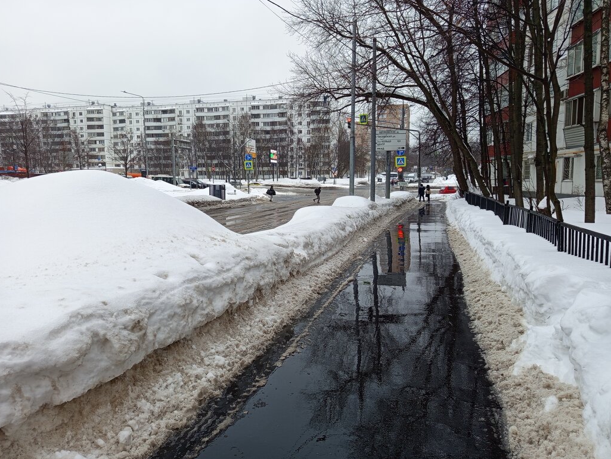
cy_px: 228
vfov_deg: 54.9
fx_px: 441
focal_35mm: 25
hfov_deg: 69.4
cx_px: 305
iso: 51
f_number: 1.7
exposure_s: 1/170
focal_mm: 5.24
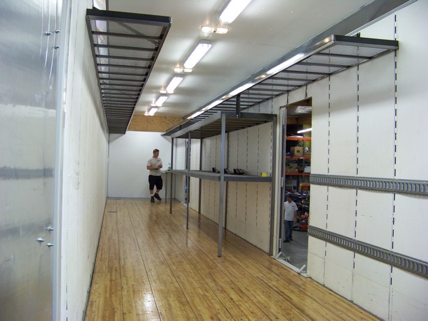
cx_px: 214
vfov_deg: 39.7
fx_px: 445
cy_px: 160
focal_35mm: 36
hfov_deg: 51.4
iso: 150
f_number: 2.8
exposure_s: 1/30
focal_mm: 5.85
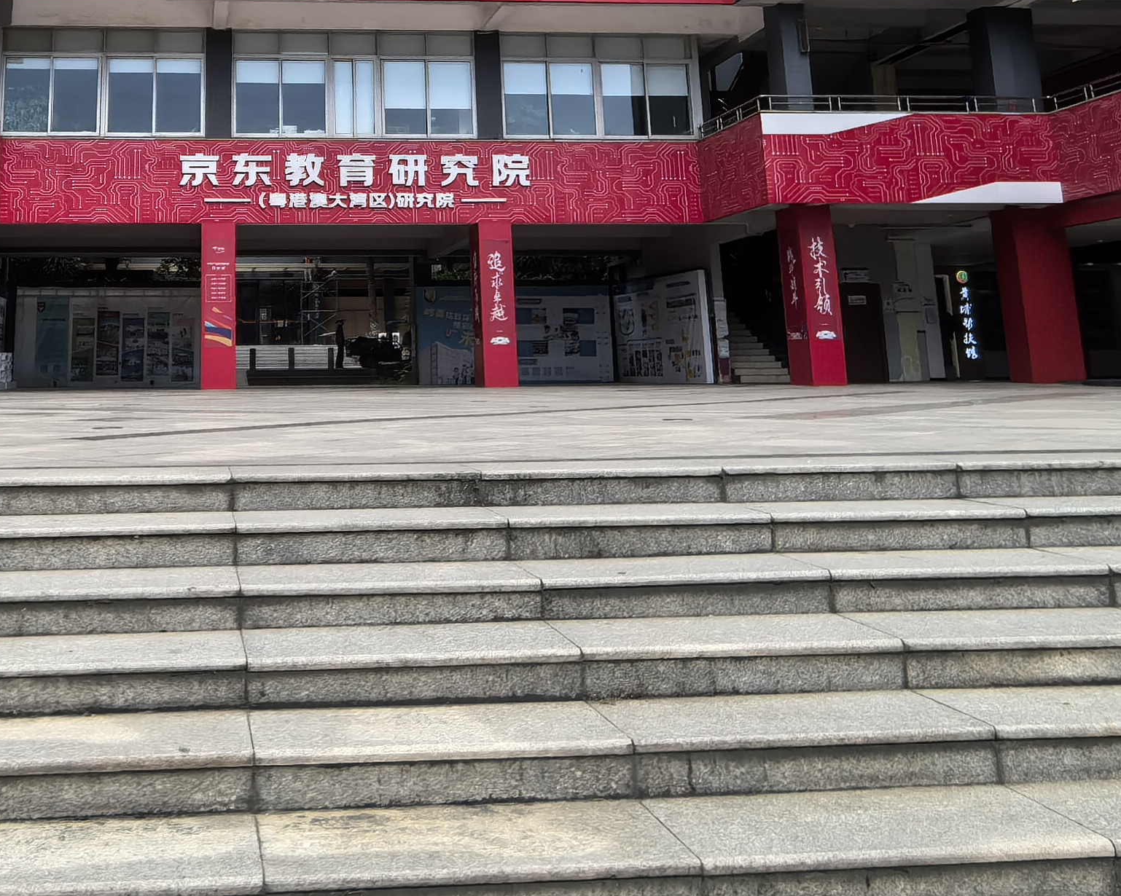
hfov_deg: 45.5
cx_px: 306
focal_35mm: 39
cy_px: 63
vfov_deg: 35.6
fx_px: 1294
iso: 50
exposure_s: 1/1000
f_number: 2.2
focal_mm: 1.95
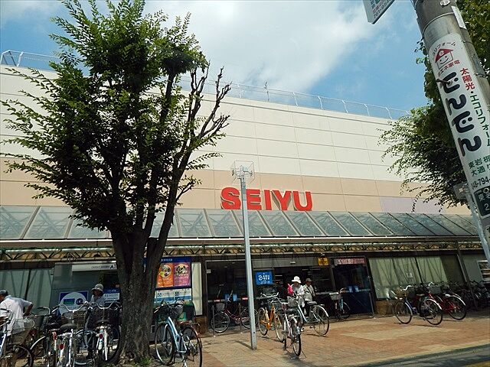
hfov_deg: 73.9
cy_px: 184
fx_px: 326
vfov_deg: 58.9
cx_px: 245
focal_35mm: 23
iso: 125
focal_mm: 4
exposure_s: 1/1250
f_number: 3
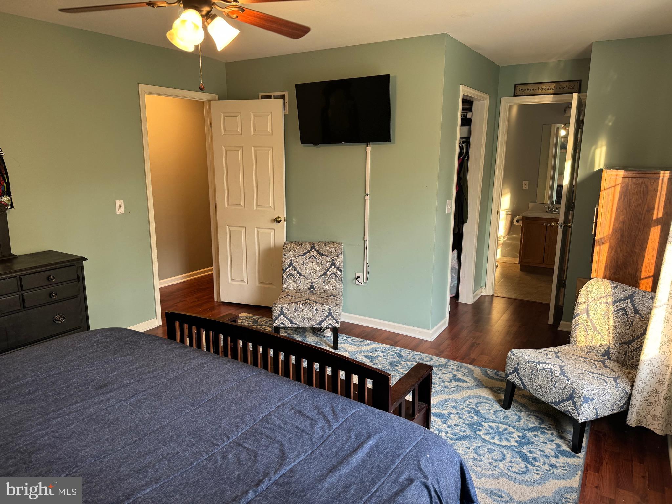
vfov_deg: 56.8
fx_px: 466
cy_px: 252
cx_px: 336
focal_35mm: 24
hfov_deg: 71.6
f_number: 1.78
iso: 160
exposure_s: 1/60
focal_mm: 6.76
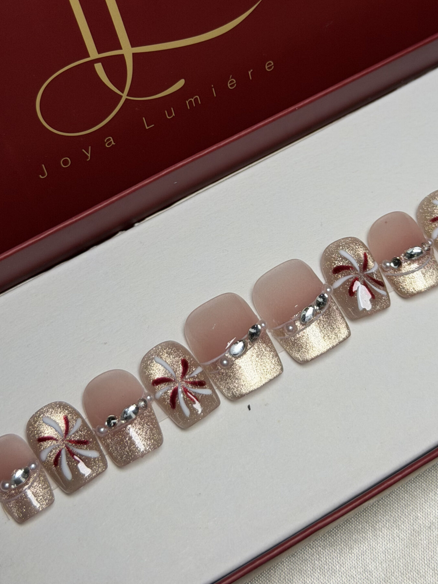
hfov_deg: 21.6
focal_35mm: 68
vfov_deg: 28.4
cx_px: 259
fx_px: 1147
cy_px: 215
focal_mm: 6.76
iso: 50
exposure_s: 1/100
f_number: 1.78
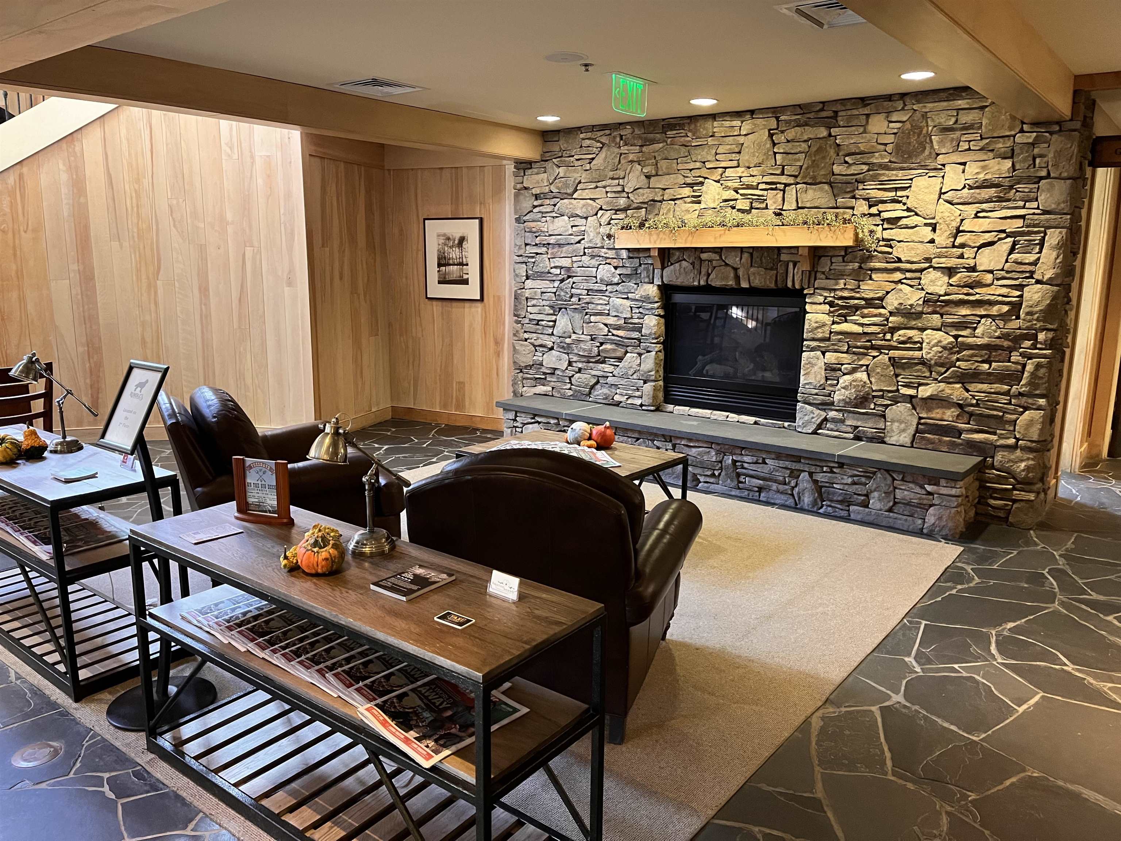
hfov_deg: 67.3
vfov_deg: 53.1
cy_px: 420
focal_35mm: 26
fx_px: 842
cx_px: 560
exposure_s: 1/60
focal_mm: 5.1
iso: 500
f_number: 1.6
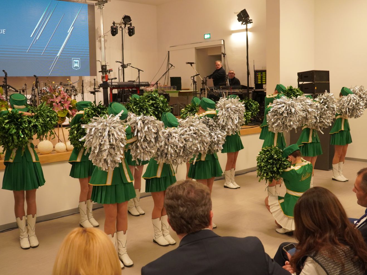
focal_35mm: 39
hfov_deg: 48.3
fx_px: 409
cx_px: 193
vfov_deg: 37.2
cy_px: 138
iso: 1600
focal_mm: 23.7
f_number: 4
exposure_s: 1/160
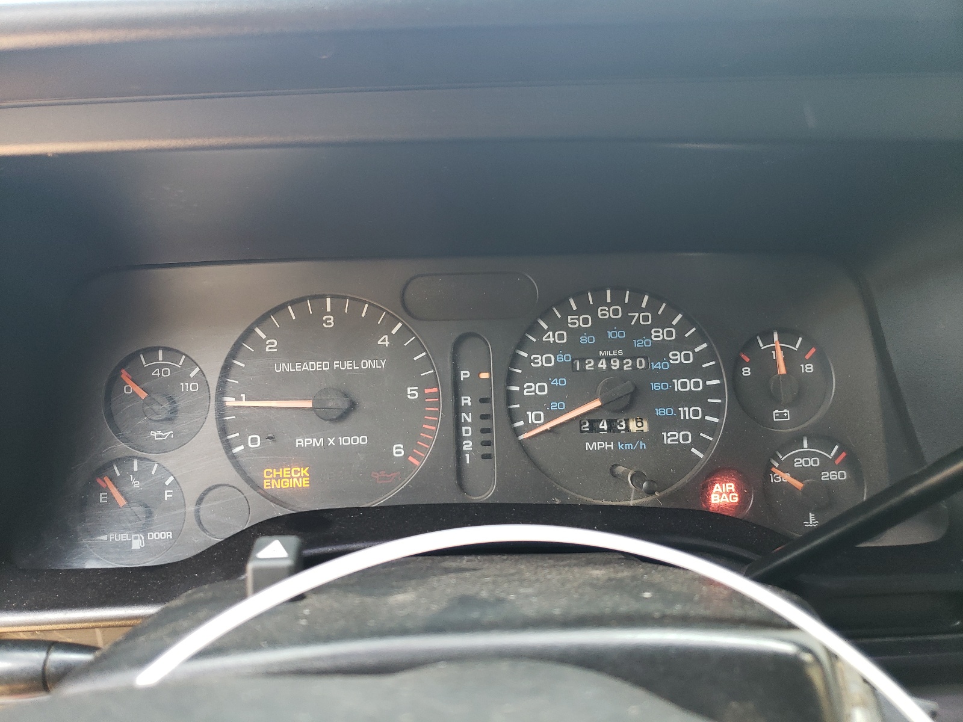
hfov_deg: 67.3
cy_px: 361
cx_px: 482
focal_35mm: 26
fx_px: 723
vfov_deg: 53.1
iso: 87
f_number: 1.5
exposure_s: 1/60.2
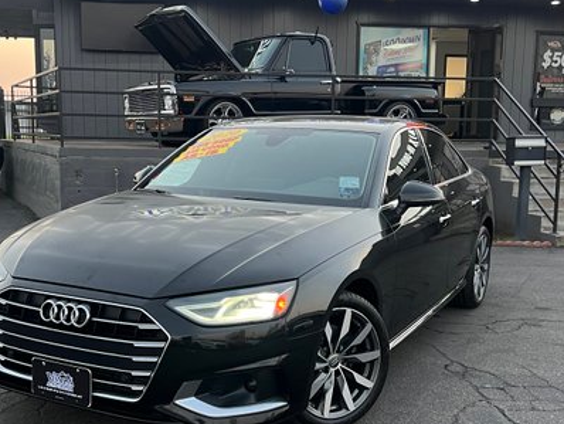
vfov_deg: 30.8
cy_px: 250
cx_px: 237
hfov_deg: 40.3
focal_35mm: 47
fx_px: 766
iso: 125
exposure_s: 1/70
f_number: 1.5
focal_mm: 5.7
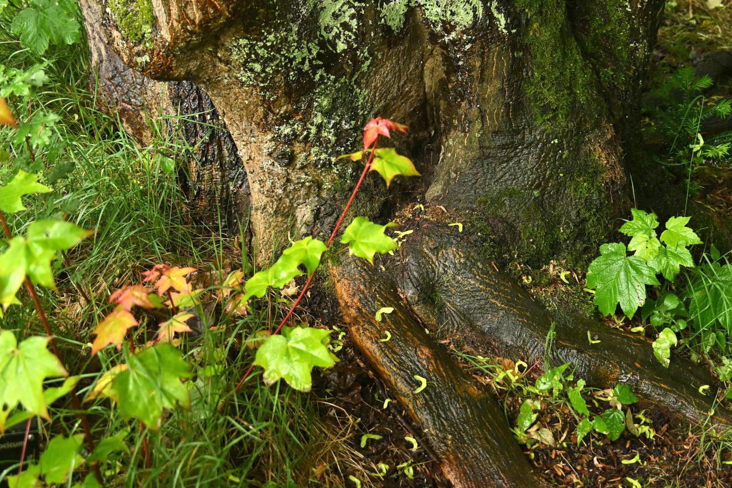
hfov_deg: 31.4
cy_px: 169
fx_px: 1301
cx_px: 406
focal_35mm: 64
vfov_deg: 21.2
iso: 250
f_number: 5.6
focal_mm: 47
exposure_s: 1/100
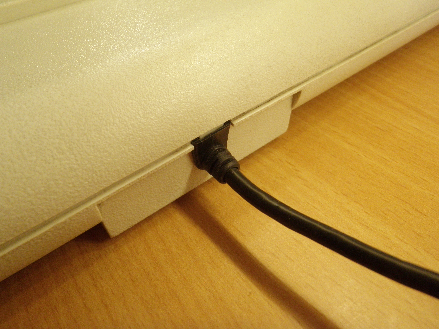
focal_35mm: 28
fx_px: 355
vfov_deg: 49.7
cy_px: 164
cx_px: 220
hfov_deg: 63.4
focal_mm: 5
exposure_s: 1/15
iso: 200
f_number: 3.5
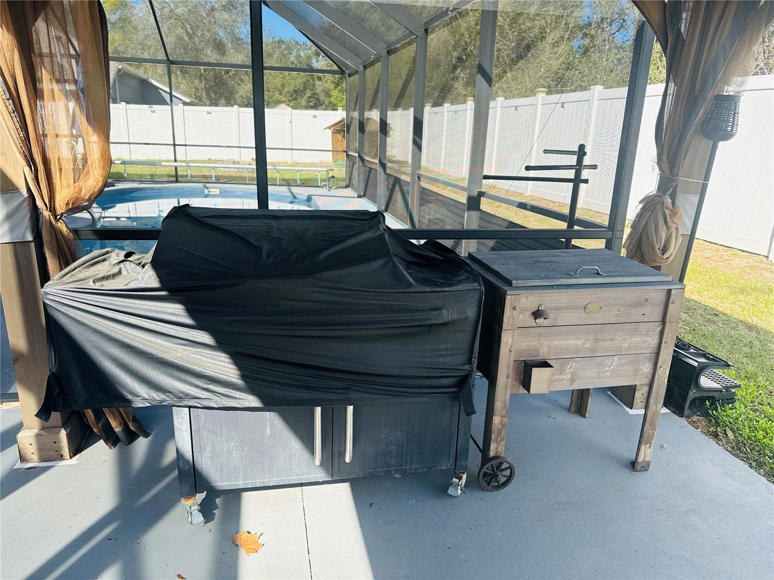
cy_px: 290
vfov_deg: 56.8
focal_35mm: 24
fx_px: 537
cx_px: 387
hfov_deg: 71.6
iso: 80
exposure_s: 1/1261
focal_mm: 6.76
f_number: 1.78
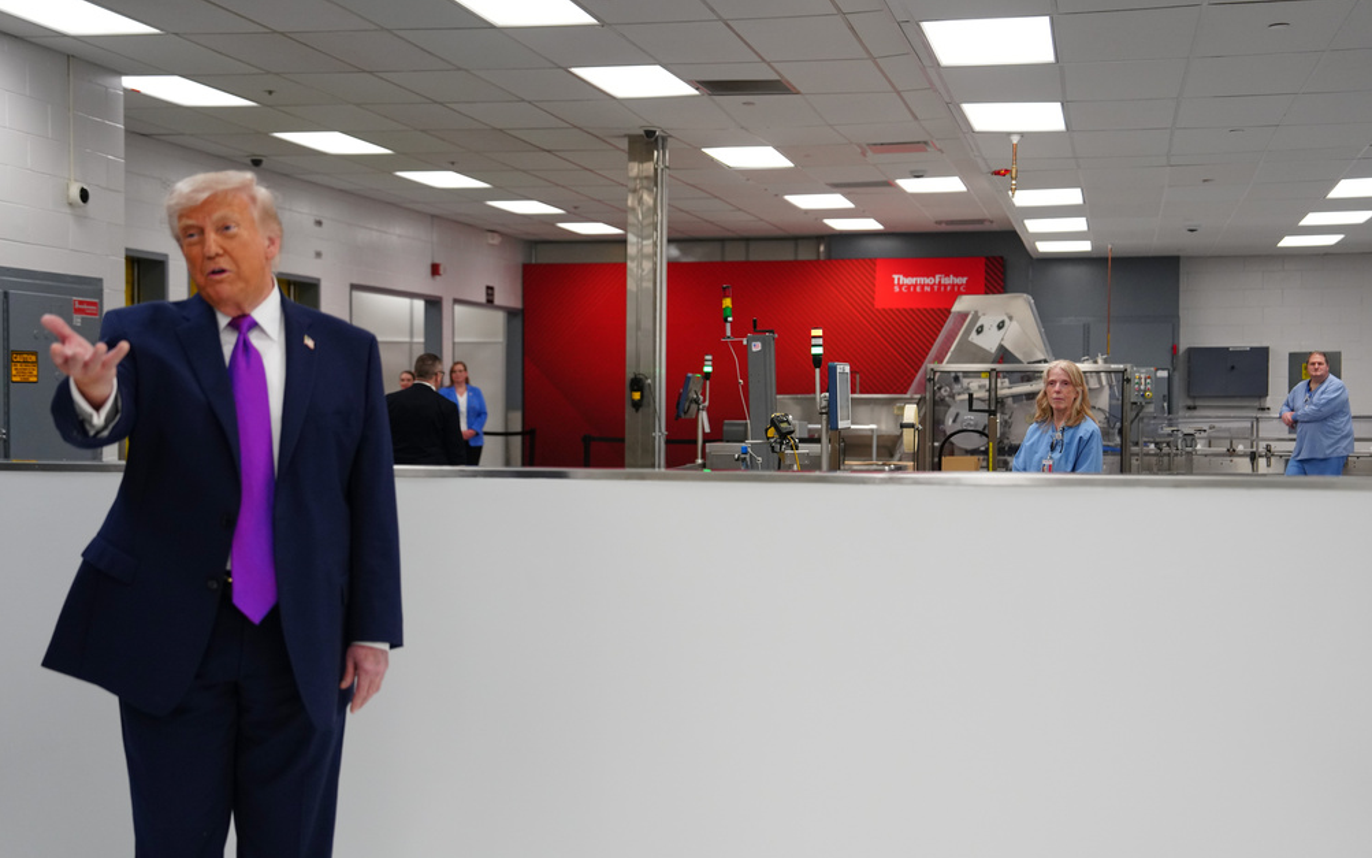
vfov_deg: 25.3
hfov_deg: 39.6
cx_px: 673
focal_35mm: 51
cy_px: 432
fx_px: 1907
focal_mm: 49
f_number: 2.8
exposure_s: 1/500
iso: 1600
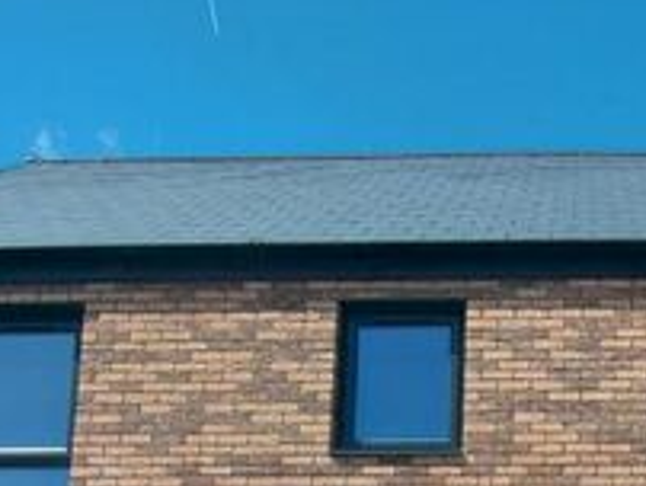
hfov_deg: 39.8
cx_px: 547
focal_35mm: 45
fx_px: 841
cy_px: 702
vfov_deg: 25.5
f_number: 2.2
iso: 50
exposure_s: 1/1463
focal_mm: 1.74
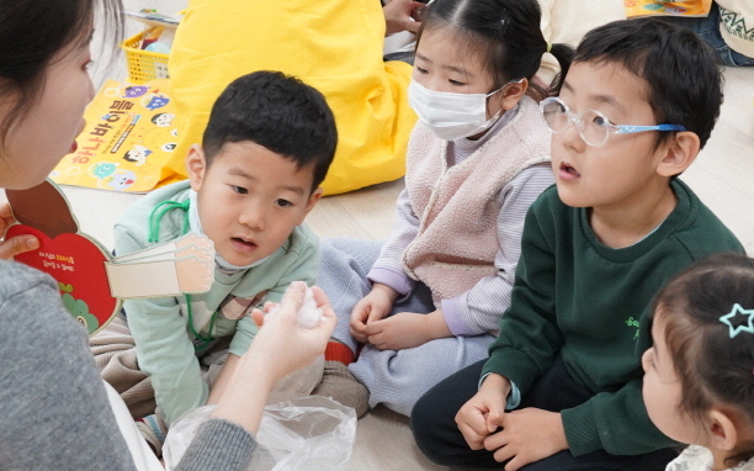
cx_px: 377
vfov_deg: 19.1
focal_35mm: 68
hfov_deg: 30.2
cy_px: 247
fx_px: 1397
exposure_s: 1/60
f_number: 6.3
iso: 2500
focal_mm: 34
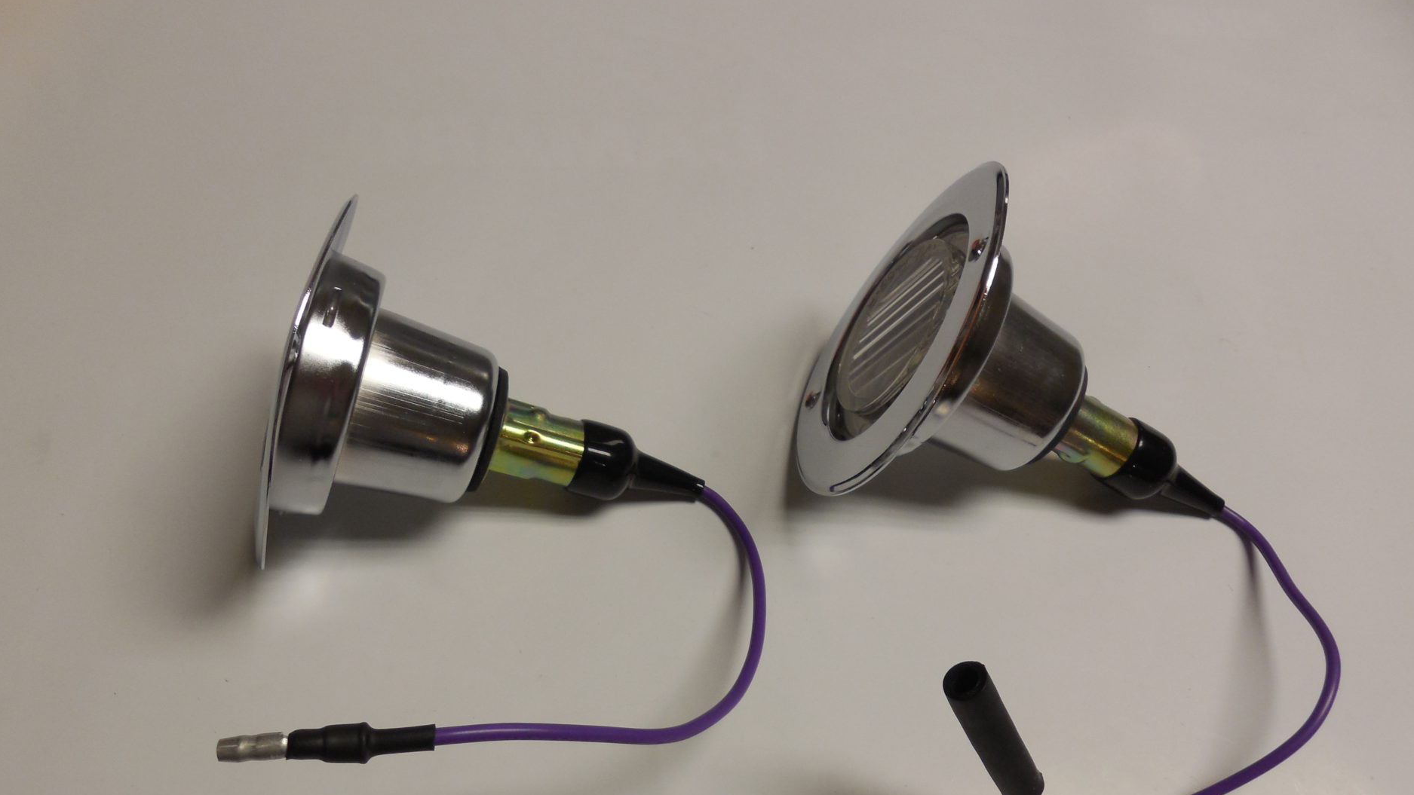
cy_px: 534
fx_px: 1087
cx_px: 698
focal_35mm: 29
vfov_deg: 39.7
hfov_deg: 66.1
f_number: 3.5
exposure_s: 1/30
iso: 140
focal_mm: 4.6
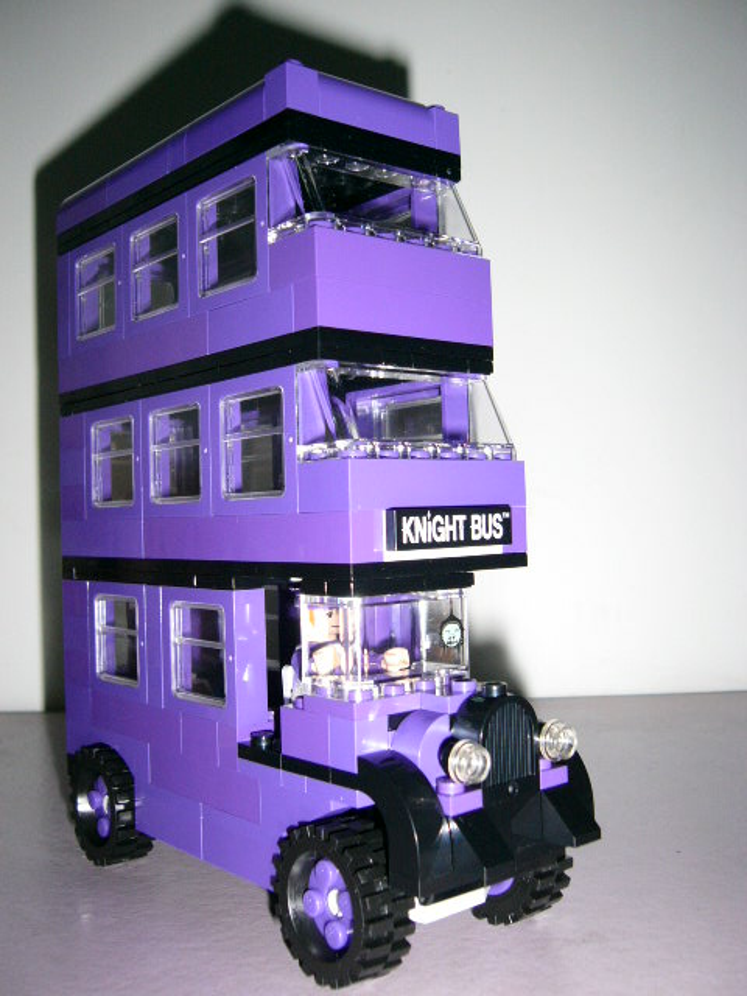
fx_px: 1007
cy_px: 498
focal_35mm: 35
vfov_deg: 52.6
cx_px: 374
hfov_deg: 40.7
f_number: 2.8
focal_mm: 5.8
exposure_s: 1/60
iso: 100
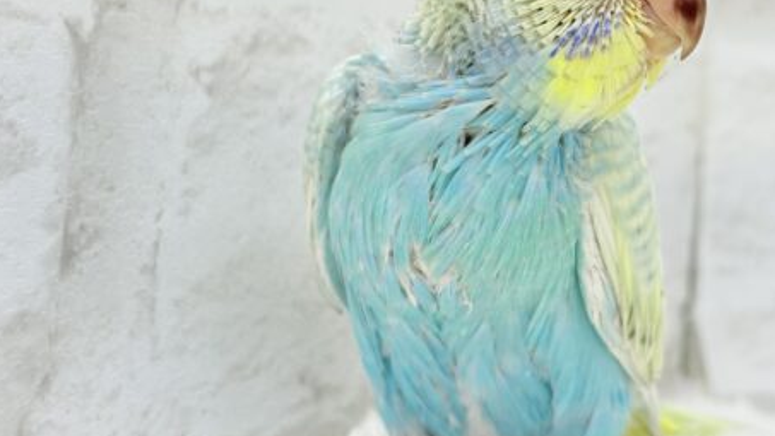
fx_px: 1644
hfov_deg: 26.4
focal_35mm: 80
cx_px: 510
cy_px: 92
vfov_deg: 15.0
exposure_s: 1/100
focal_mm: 5.96
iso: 64
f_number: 1.6
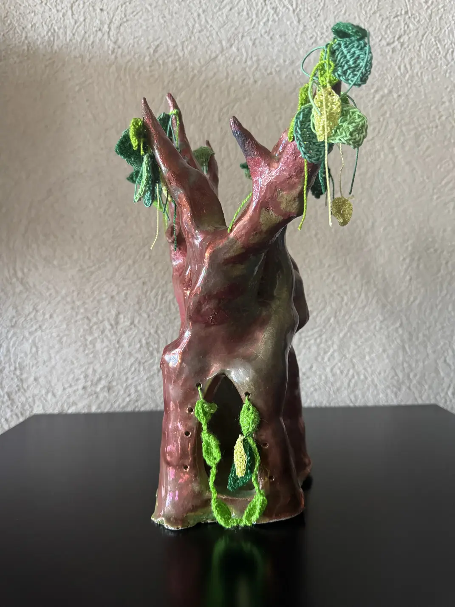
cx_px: 228
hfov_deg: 56.8
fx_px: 421
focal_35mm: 24
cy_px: 304
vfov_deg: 71.6
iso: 640
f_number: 1.78
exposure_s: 1/60
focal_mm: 6.76
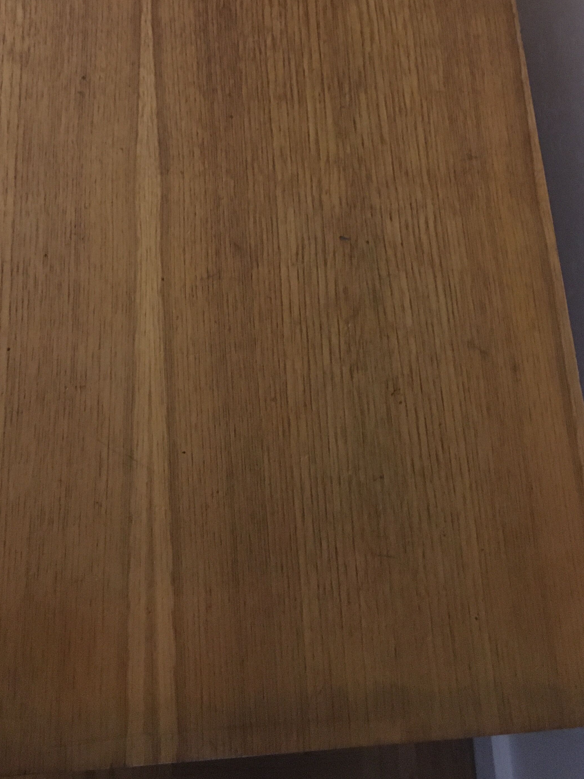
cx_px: 273
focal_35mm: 42
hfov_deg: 34.3
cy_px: 227
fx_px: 945
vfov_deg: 43.8
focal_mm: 4.15
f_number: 2.2
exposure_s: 1/17
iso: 500
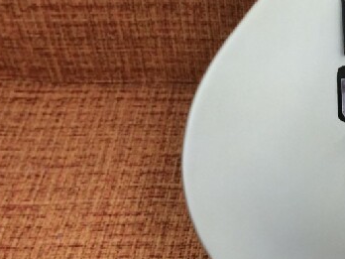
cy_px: 41
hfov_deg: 23.9
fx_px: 747
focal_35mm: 75
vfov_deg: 19.4
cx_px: 402
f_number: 2.2
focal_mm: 4.15
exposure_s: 1/30
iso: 32
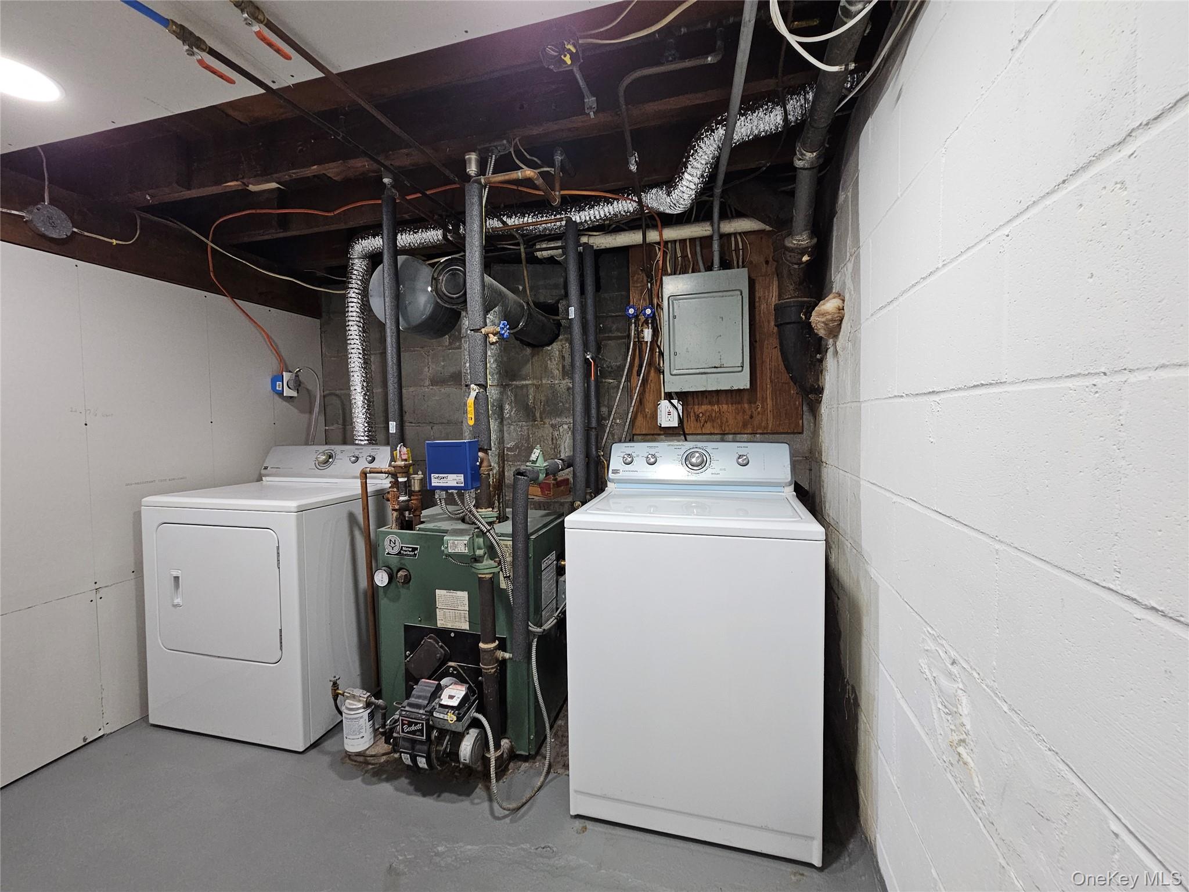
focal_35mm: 13
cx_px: 594
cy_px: 446
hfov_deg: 106.2
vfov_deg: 89.9
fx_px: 447
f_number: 2.2
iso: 250
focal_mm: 2.2
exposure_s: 1/60
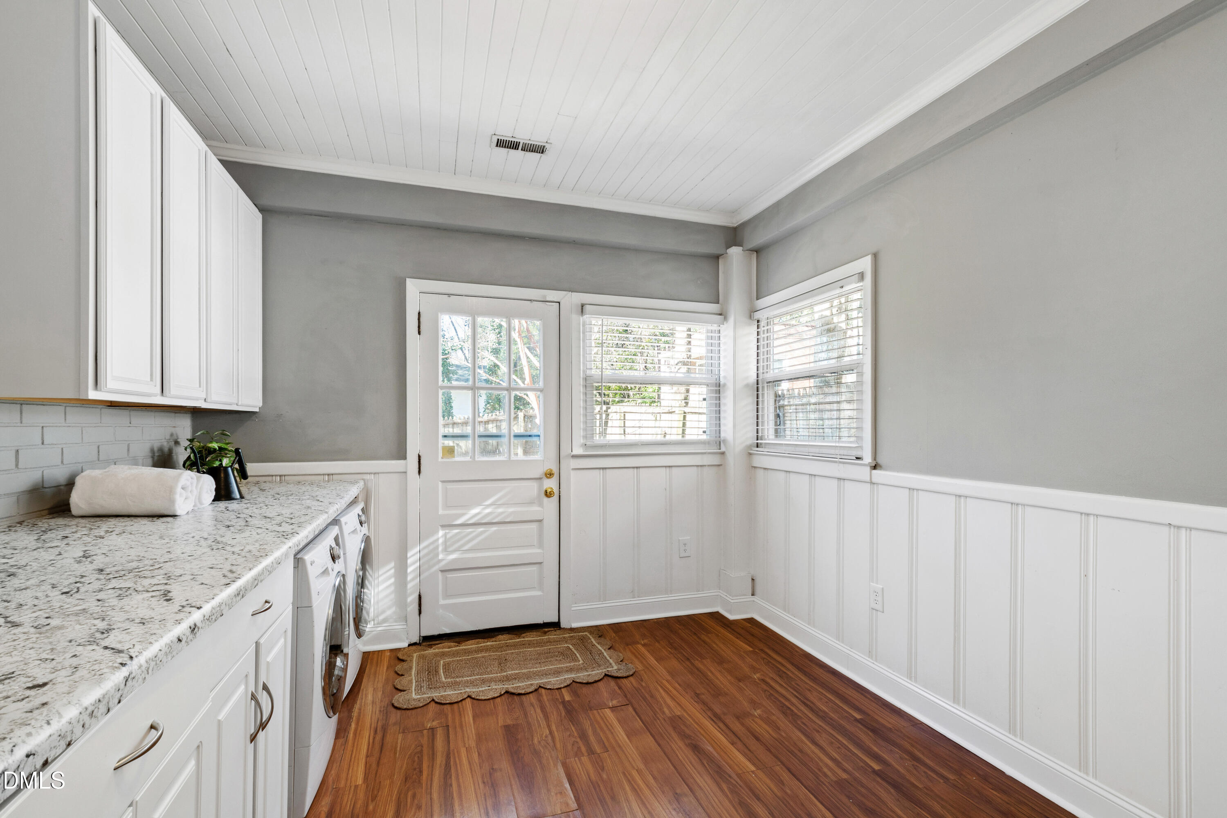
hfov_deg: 100.4
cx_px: 614
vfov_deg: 77.3
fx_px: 511
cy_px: 409
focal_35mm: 15
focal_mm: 10
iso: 100
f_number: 8
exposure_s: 1/1.25
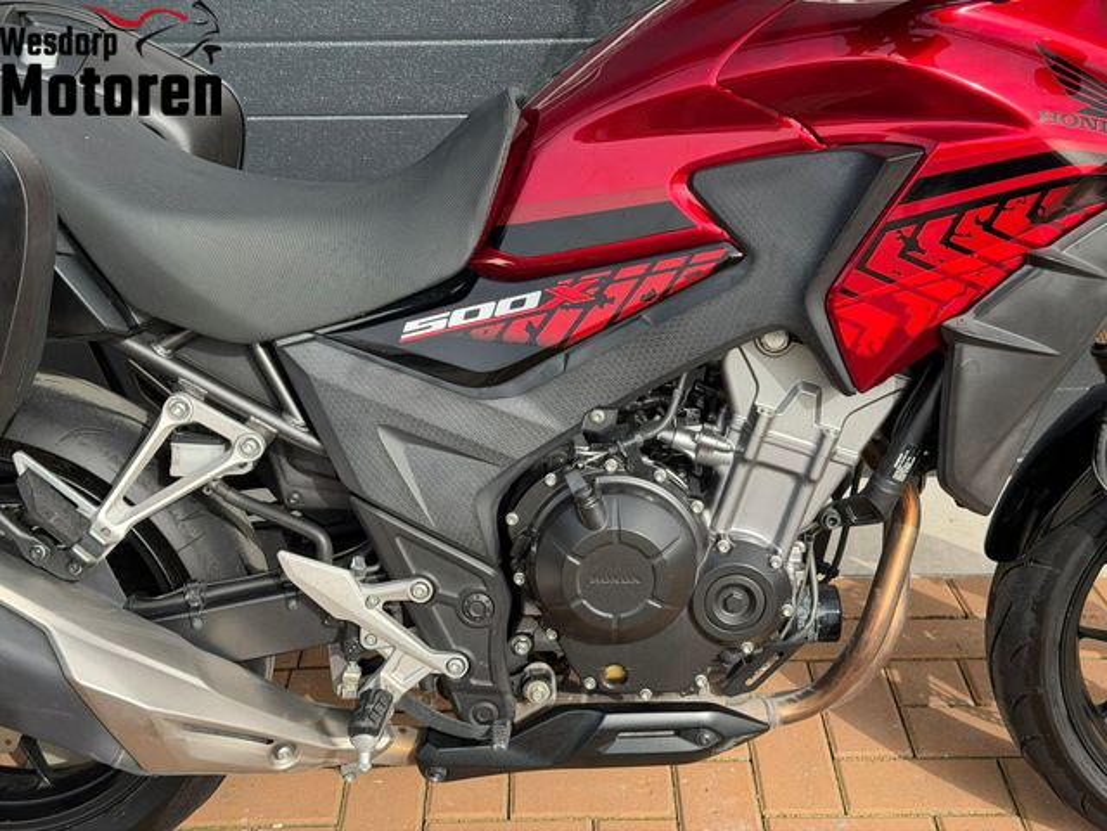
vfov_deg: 30.3
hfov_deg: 39.7
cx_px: 554
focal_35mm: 48
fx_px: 1535
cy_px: 416
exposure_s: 1/1608
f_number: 1.78
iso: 80
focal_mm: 6.76
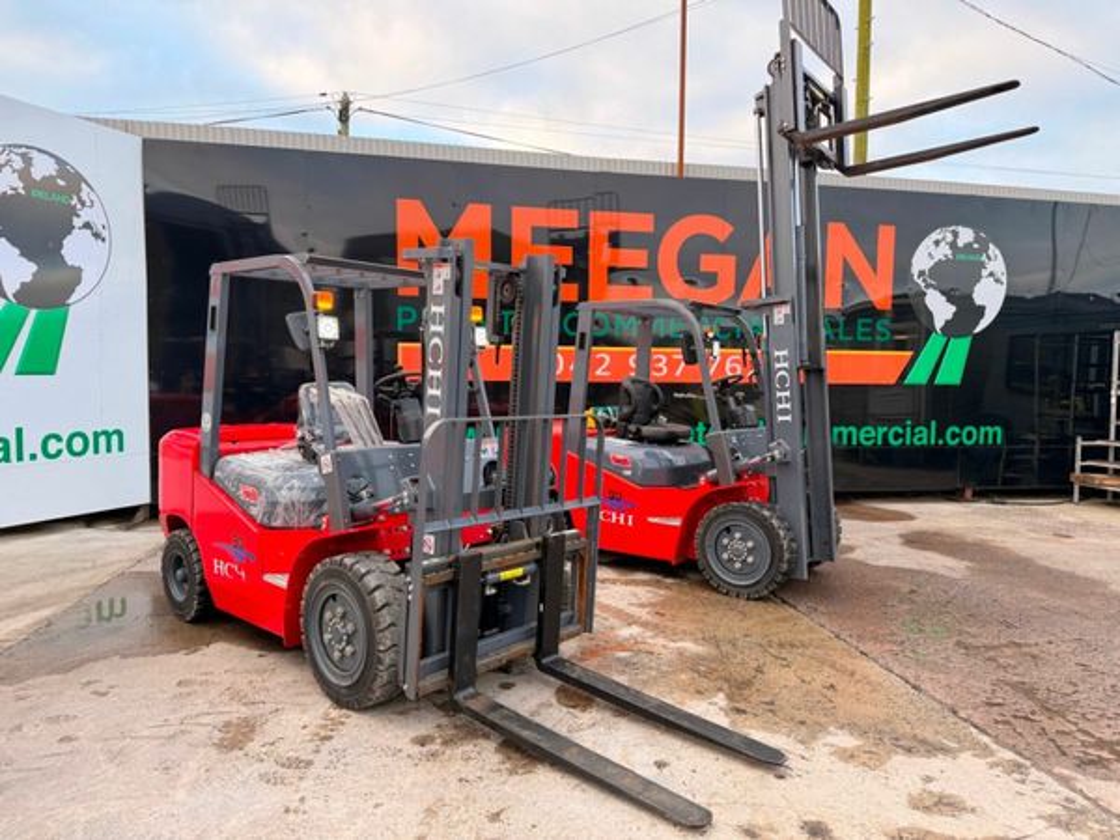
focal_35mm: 24
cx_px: 560
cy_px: 420
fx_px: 777
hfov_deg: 71.6
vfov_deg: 56.8
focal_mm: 6.76
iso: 80
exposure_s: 1/176
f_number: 1.78
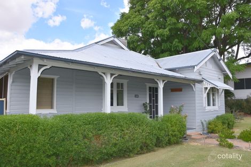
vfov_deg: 43.6
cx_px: 126
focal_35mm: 30
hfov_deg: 61.9
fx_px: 209
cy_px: 84
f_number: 7.1
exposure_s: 1/250
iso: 100
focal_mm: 20
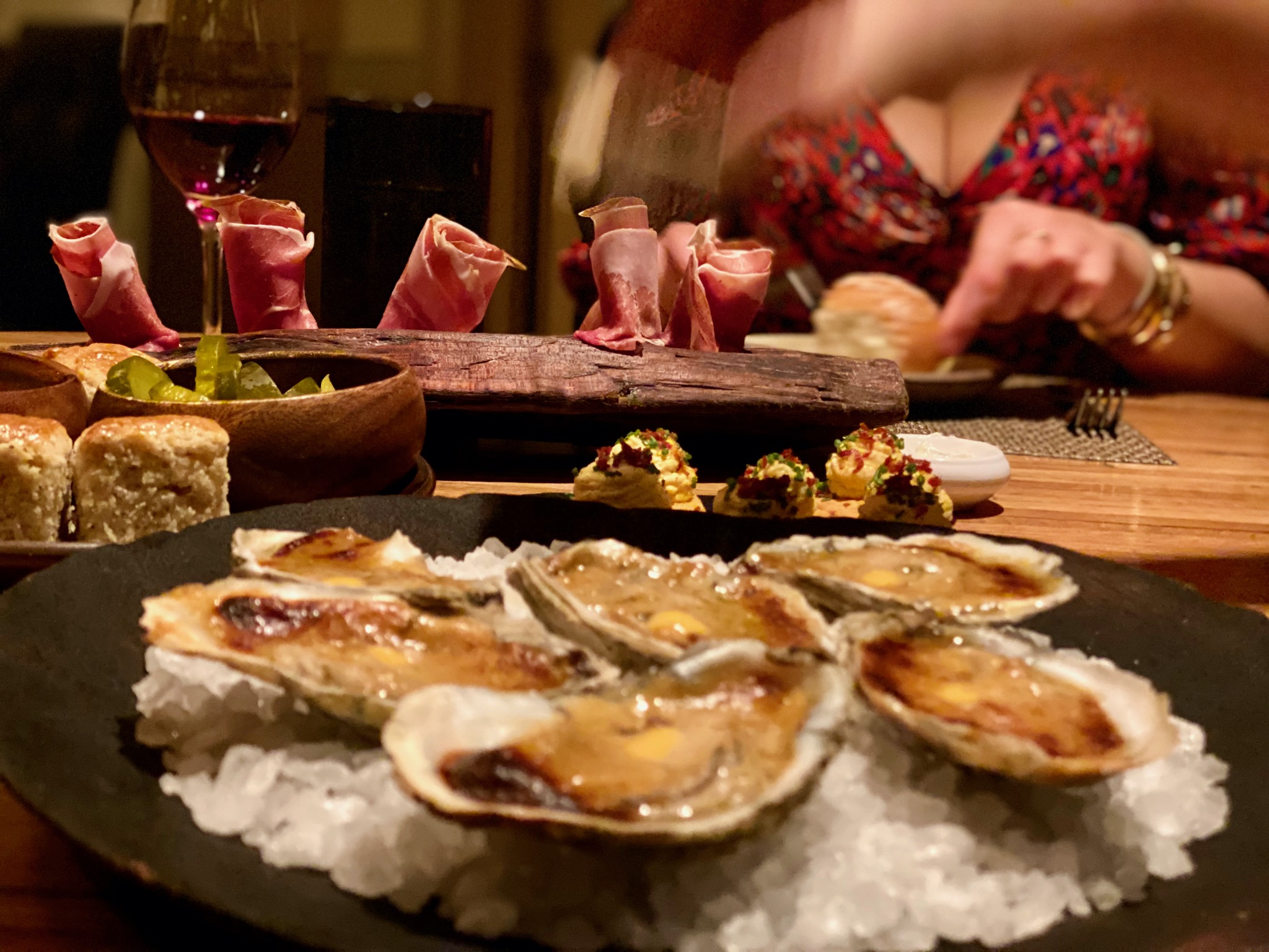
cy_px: 476
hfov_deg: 36.8
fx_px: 1906
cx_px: 634
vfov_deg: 28.0
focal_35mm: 52
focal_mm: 6
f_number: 2
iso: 800
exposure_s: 1/15
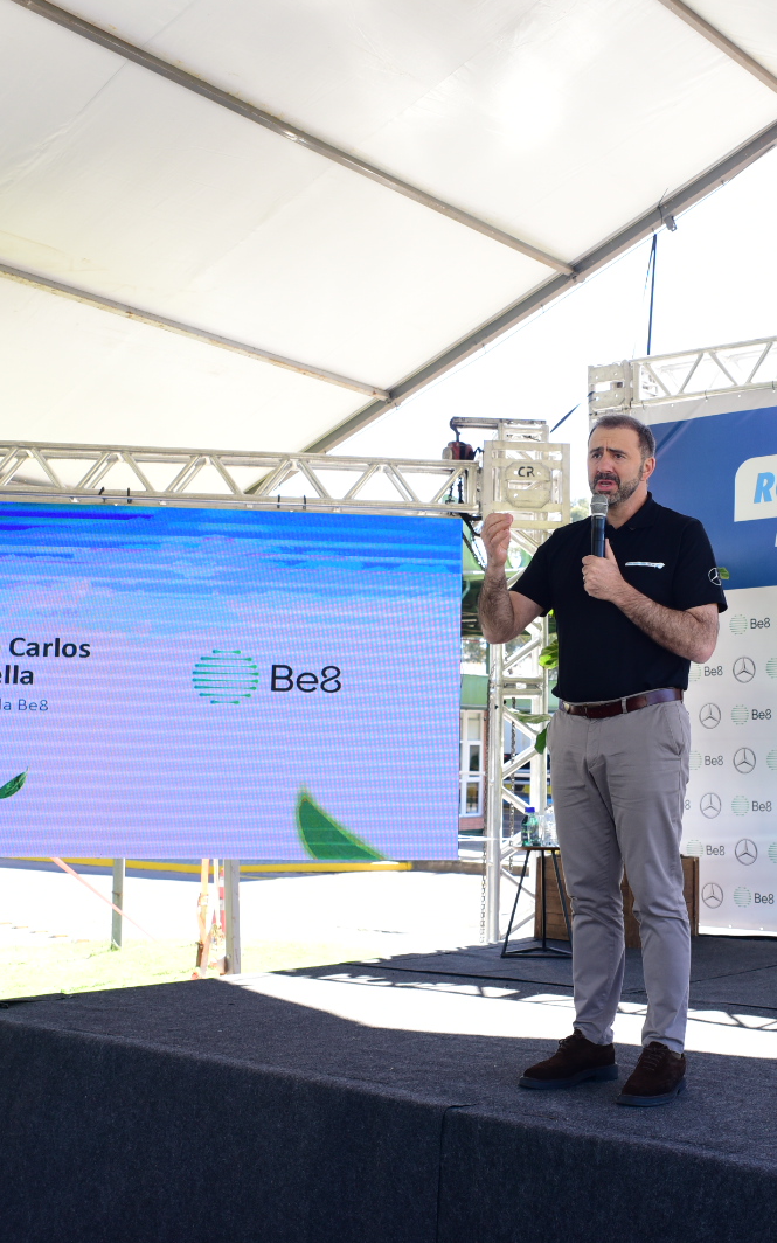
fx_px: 1525
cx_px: 563
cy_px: 625
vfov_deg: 44.4
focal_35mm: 45
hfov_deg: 28.3
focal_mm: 29
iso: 640
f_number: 4
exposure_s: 1/500
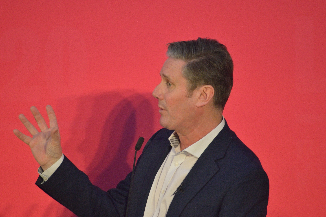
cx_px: 163
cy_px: 108
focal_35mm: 450
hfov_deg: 4.6
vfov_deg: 3.0
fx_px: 4071
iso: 3200
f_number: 5.6
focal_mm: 300
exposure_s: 1/160
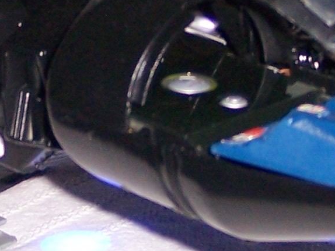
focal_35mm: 194
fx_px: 1878
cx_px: 121
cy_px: 13
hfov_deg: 10.2
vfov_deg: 7.6
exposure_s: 1/60
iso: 140
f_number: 2.8
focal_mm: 8
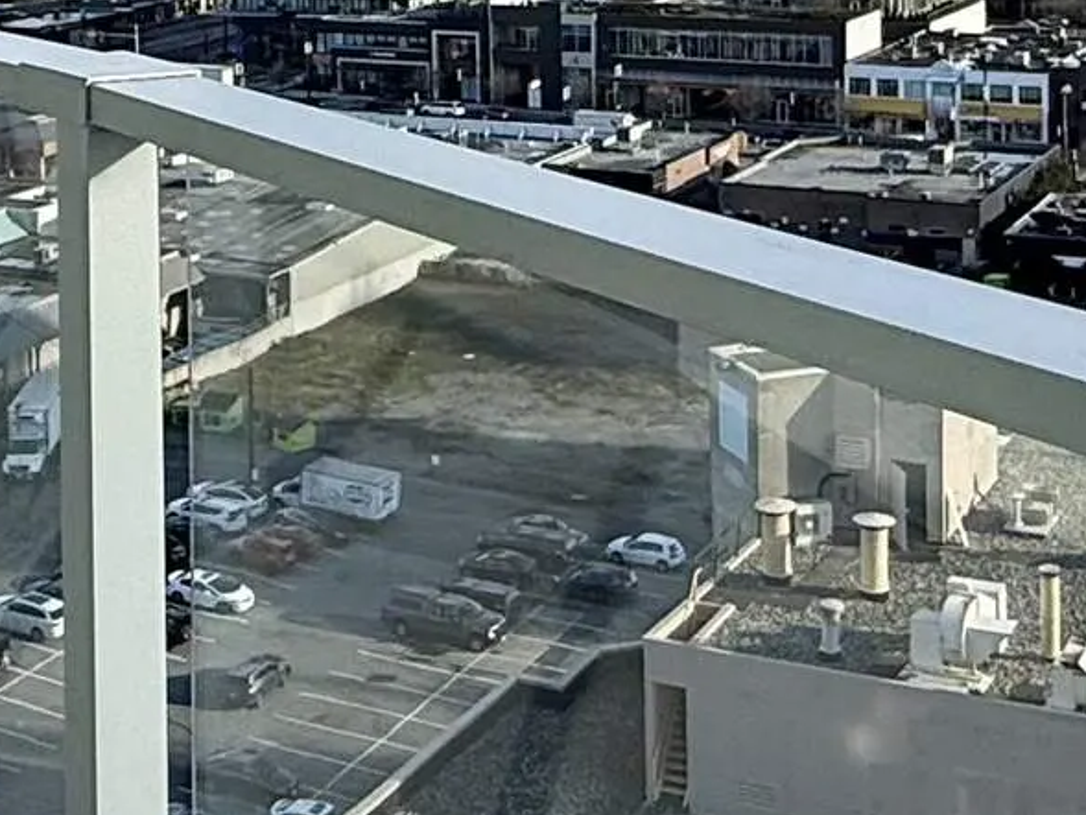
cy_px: -133
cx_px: 417
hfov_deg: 26.6
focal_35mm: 73
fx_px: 2291
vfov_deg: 19.2
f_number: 2.2
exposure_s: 1/1698
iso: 50
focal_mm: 2.22
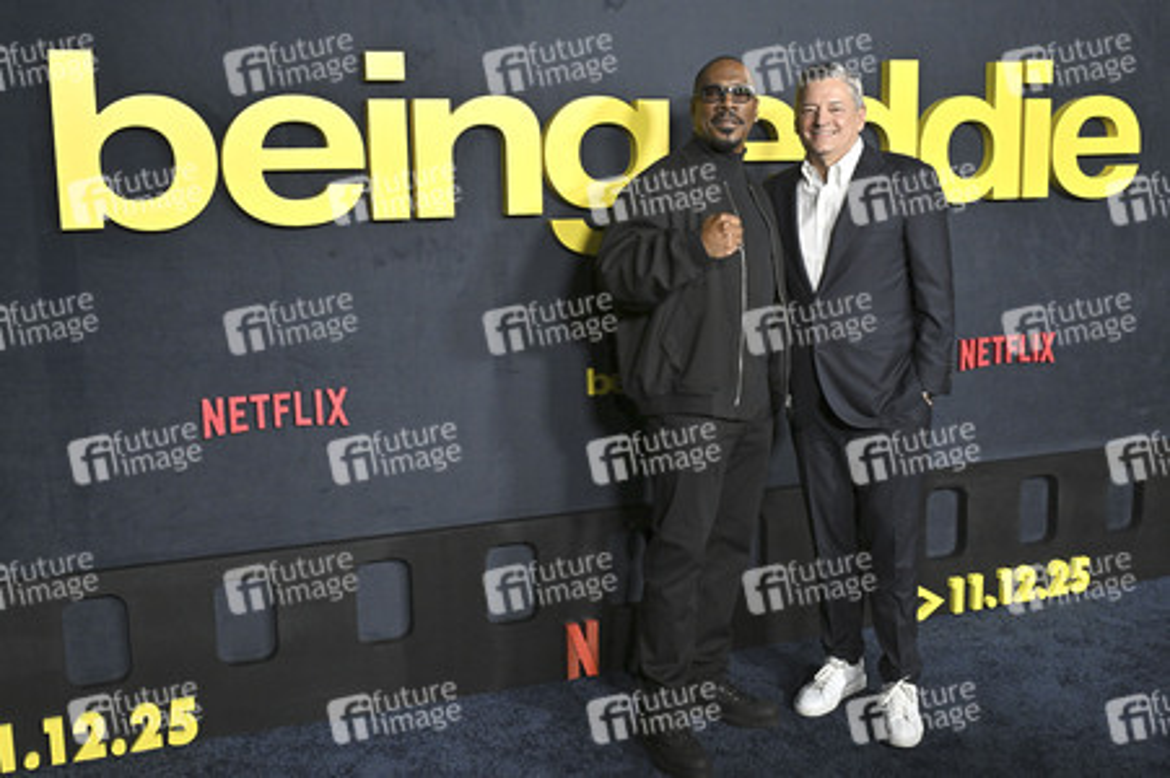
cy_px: 389
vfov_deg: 37.8
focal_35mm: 35
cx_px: 585
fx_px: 1137
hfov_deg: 54.5
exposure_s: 1/320
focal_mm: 35
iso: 2500
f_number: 5.6
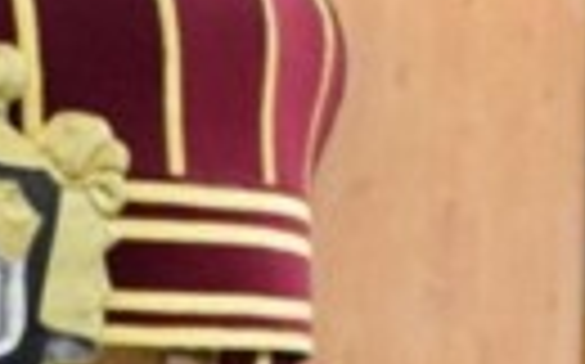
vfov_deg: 7.3
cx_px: 342
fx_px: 2708
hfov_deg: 12.3
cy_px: 795
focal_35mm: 170
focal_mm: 18
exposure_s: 1/100
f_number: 3.5
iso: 6400
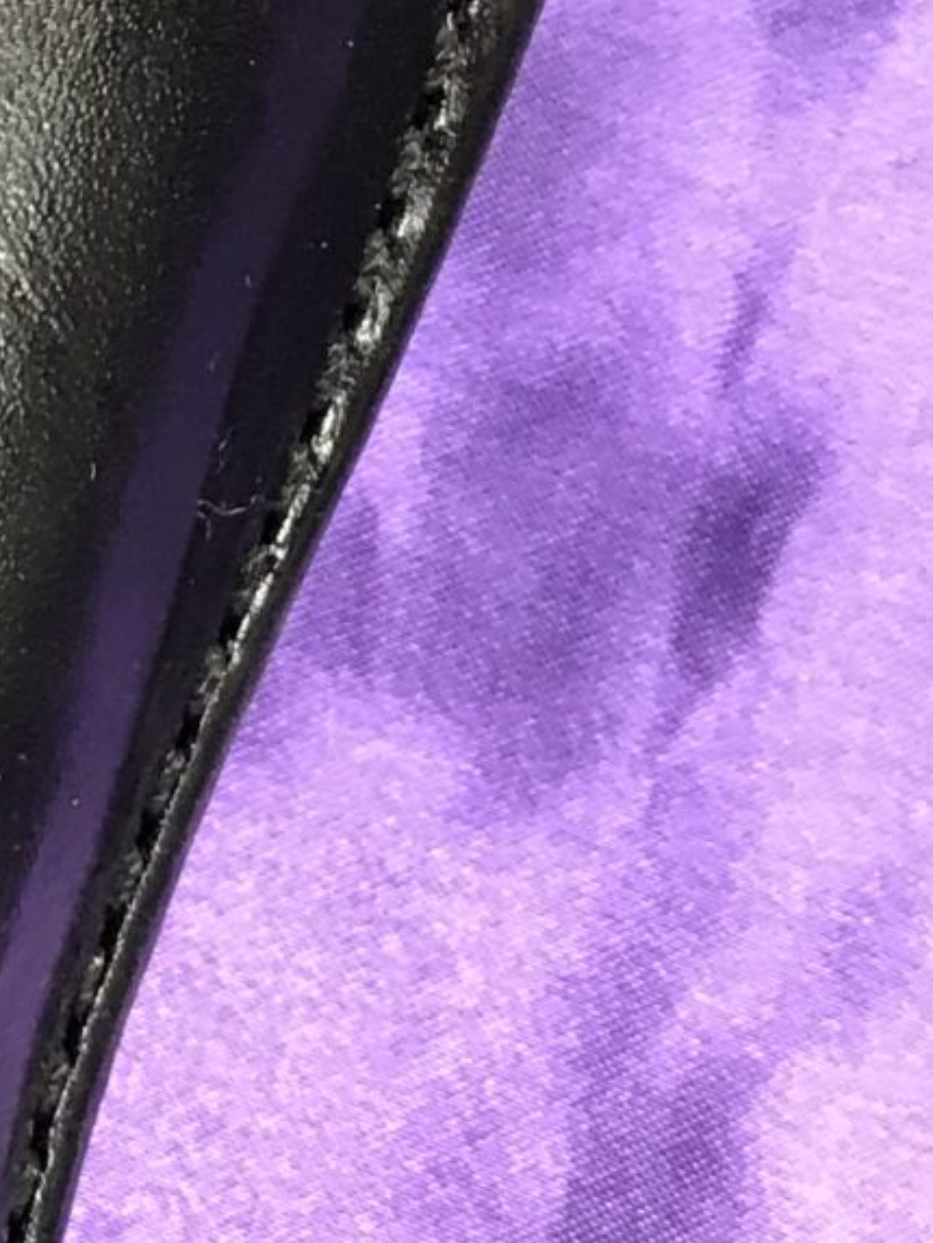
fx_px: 4490
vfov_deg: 15.3
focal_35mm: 125
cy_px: -178
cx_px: -584
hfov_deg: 11.3
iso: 40
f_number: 1.8
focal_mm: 3.99
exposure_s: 1/15
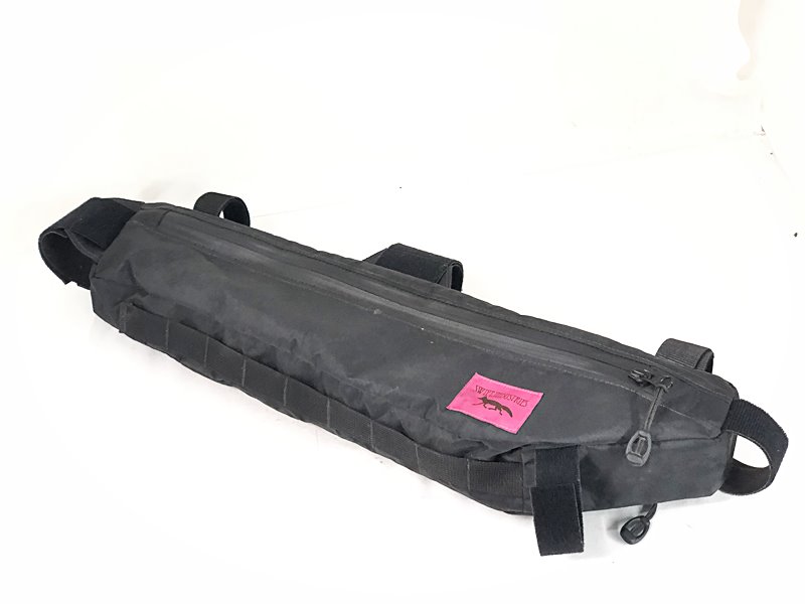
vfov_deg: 28.0
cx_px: 402
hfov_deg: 36.8
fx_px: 1209
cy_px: 302
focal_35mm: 52
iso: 160
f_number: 2.4
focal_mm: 6
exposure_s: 1/25
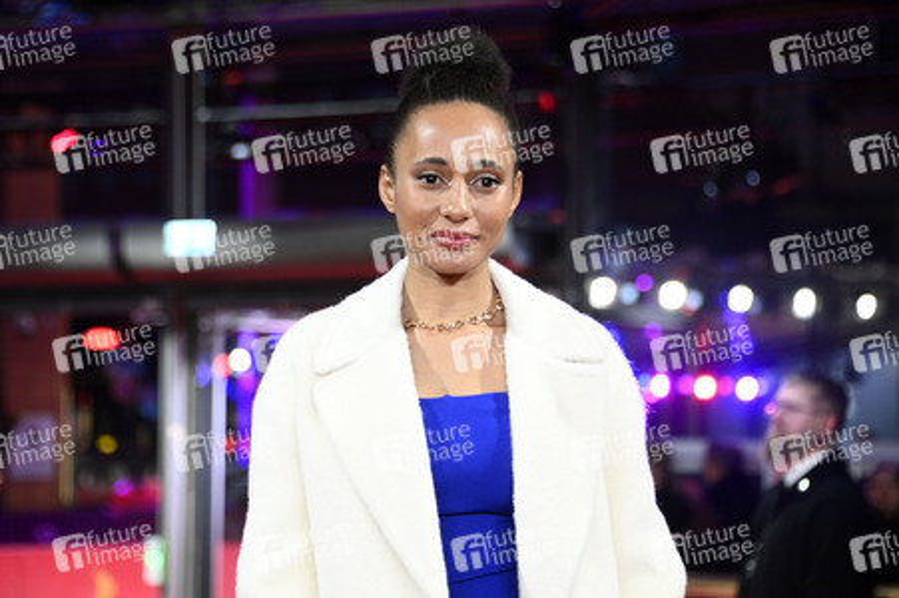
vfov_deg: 10.1
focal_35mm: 135
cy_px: 299
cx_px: 450
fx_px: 3369
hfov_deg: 15.2
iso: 5000
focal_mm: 135
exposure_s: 1/200
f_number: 5.6
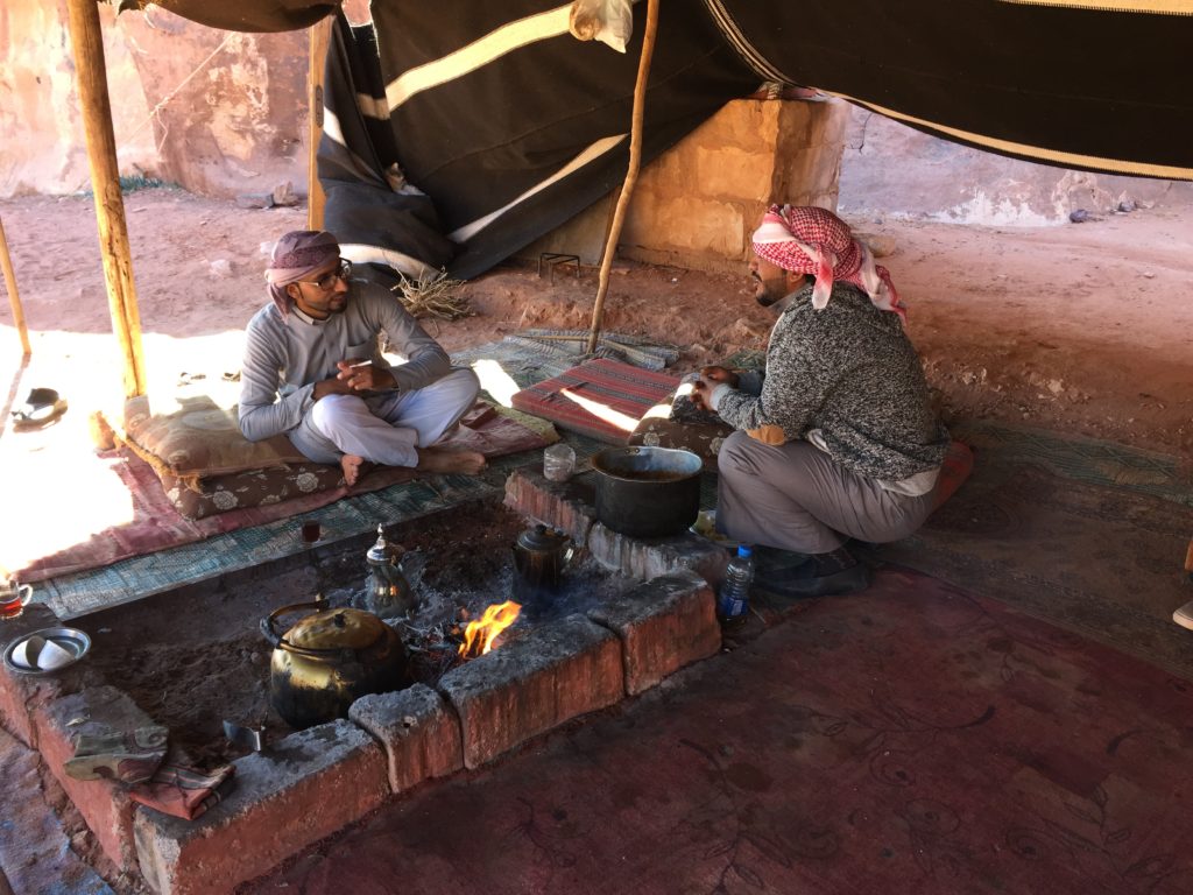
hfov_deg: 61.7
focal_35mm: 29
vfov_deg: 48.2
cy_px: 448
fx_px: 999
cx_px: 596
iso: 40
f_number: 2.2
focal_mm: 4.15
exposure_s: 1/100
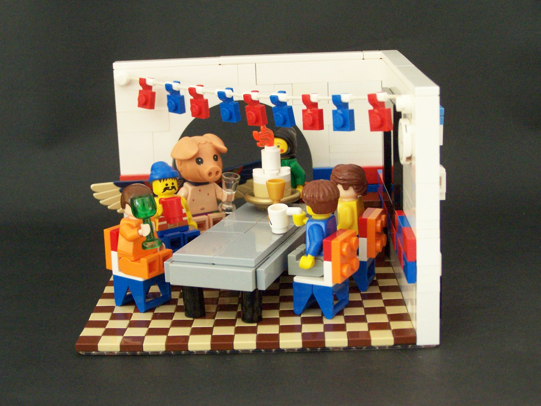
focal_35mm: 64
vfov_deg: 22.9
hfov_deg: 30.3
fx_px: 1000
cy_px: 203
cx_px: 270
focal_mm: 10.7
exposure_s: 1/3
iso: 400
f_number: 3.2
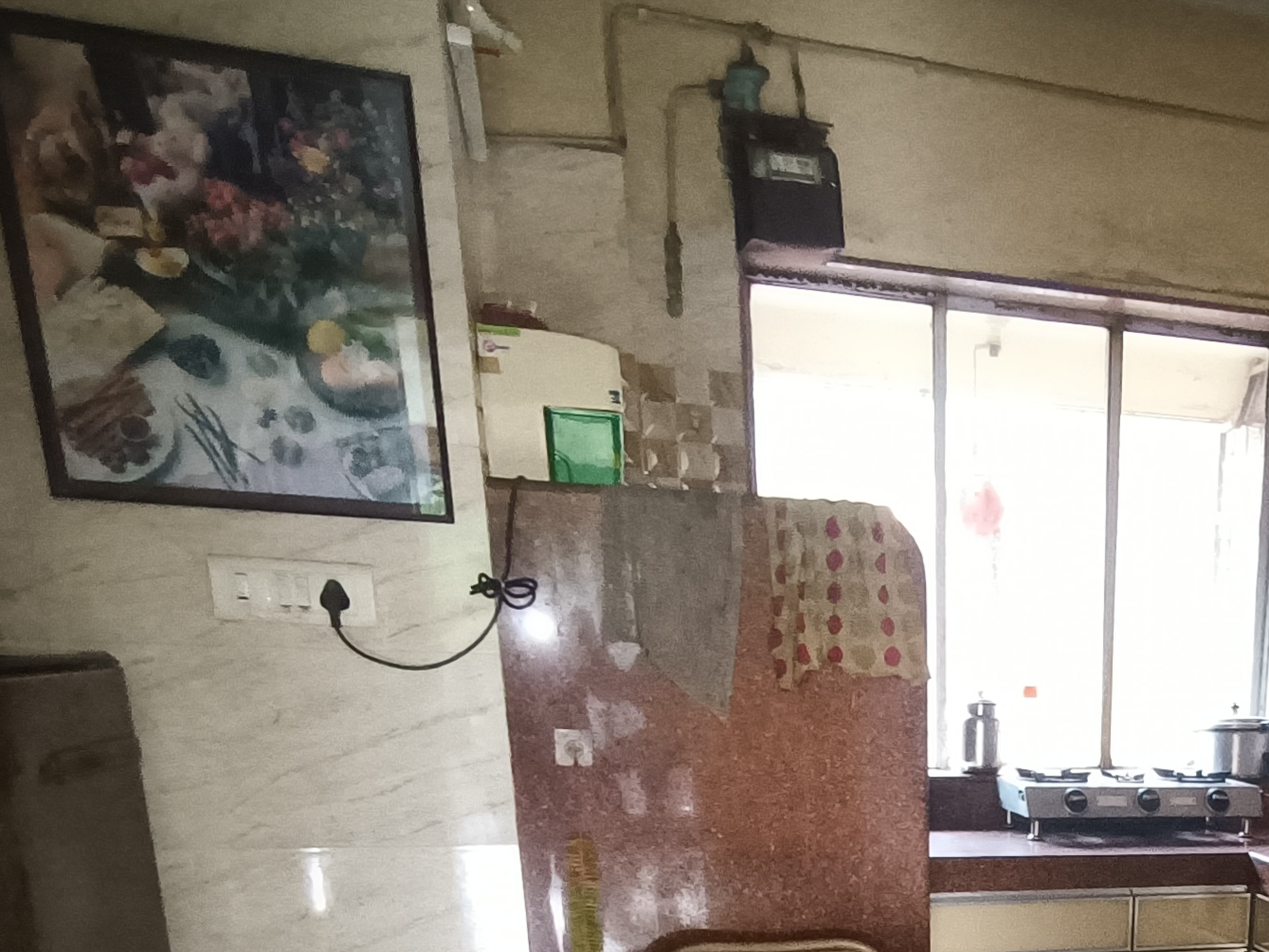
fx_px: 1430
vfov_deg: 31.4
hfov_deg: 44.1
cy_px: 1114
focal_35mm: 39
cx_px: 1118
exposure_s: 1/16.7
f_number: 2.2
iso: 800
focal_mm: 1.68
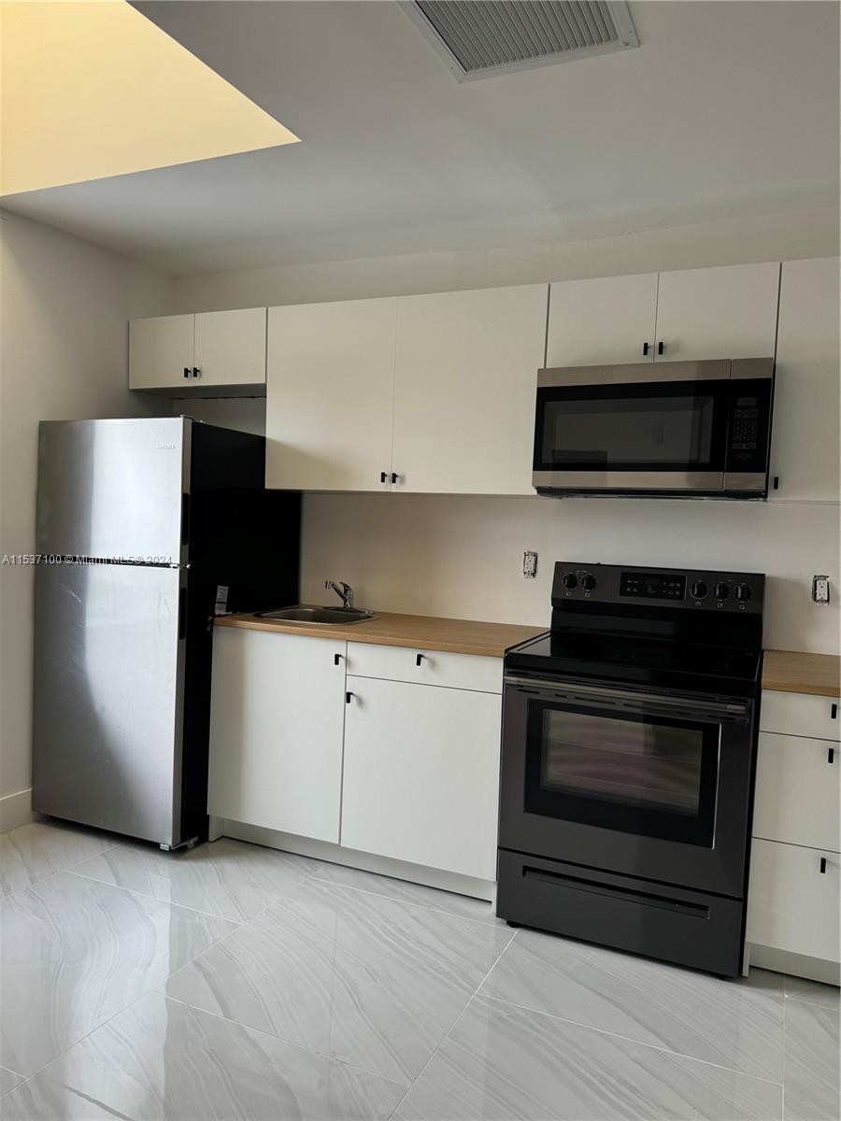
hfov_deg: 56.8
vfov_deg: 71.6
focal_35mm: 24
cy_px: 560
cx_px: 420
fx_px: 777
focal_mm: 6.86
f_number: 1.78
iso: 80
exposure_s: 1/121
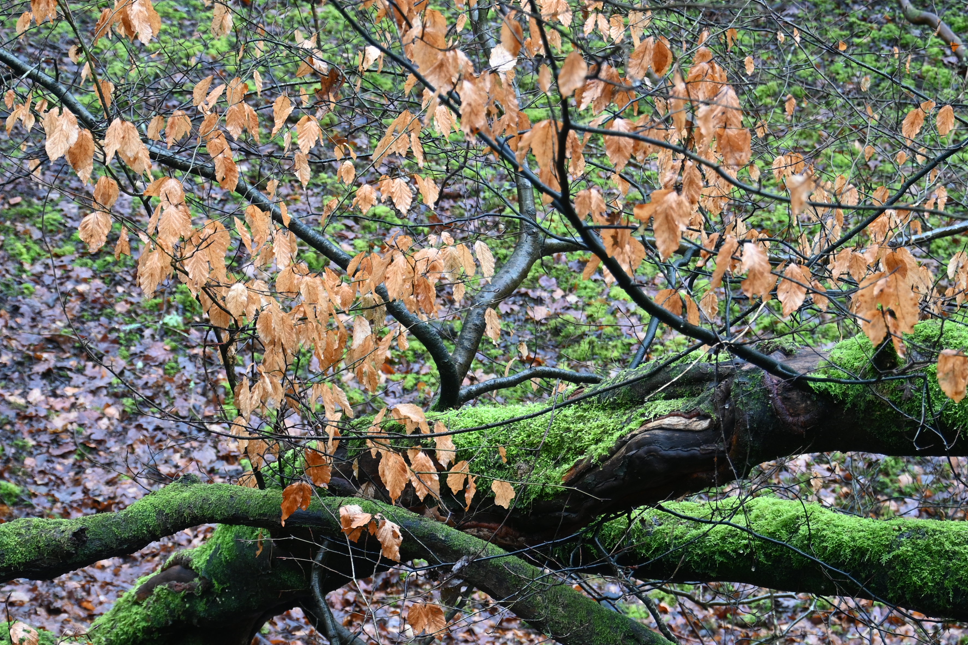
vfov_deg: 14.5
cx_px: 445
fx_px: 2527
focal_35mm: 94
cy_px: 451
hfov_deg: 21.7
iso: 125
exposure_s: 1/13
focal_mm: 40
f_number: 5
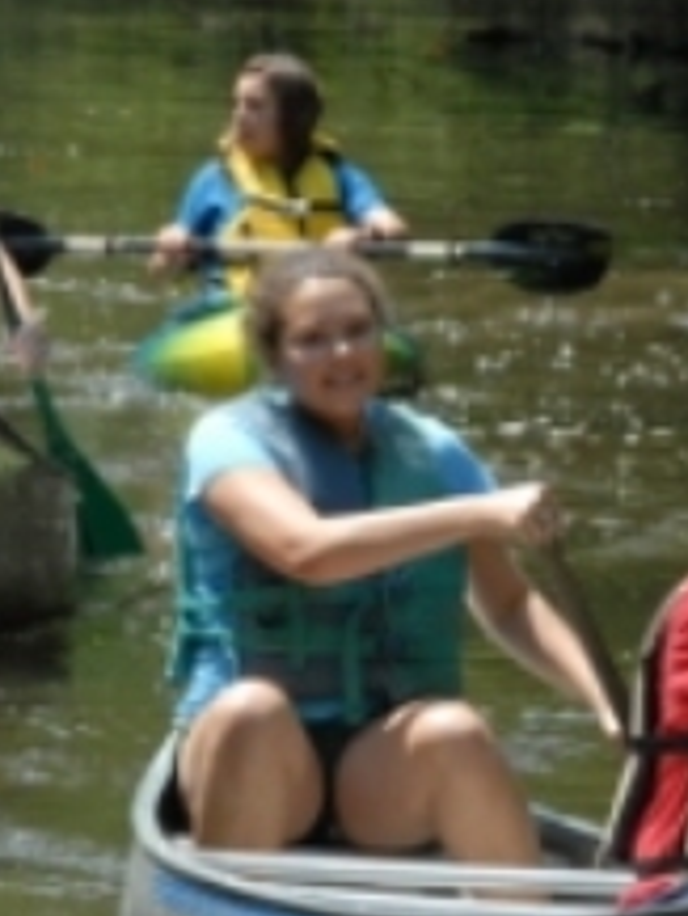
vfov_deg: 3.9
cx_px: 469
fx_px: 13528
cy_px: 580
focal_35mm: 511
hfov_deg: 2.9
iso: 400
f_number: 8
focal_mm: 120
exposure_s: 1/320
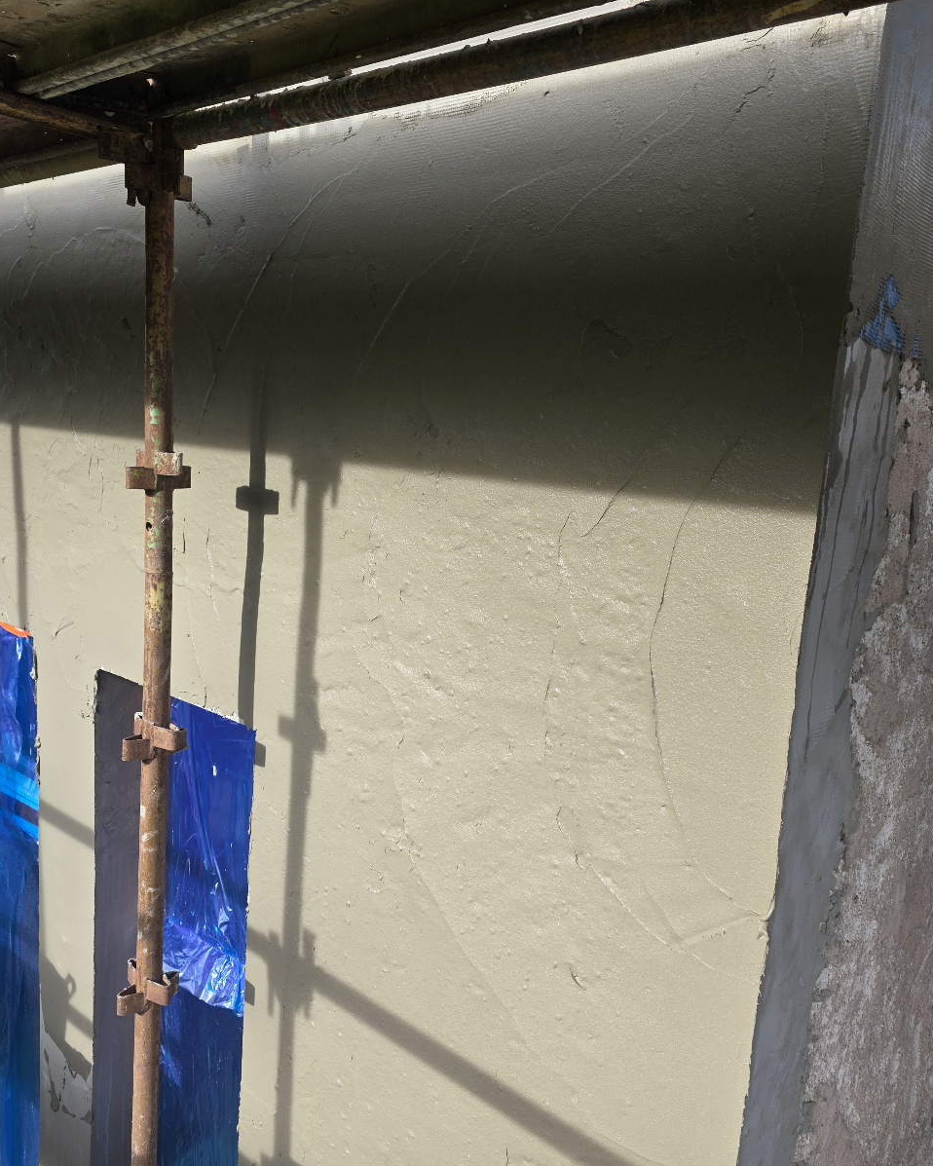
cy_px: 583
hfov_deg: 48.3
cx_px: 384
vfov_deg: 58.8
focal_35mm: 30
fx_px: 1035
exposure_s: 1/370
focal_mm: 6.3
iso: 32
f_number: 1.7
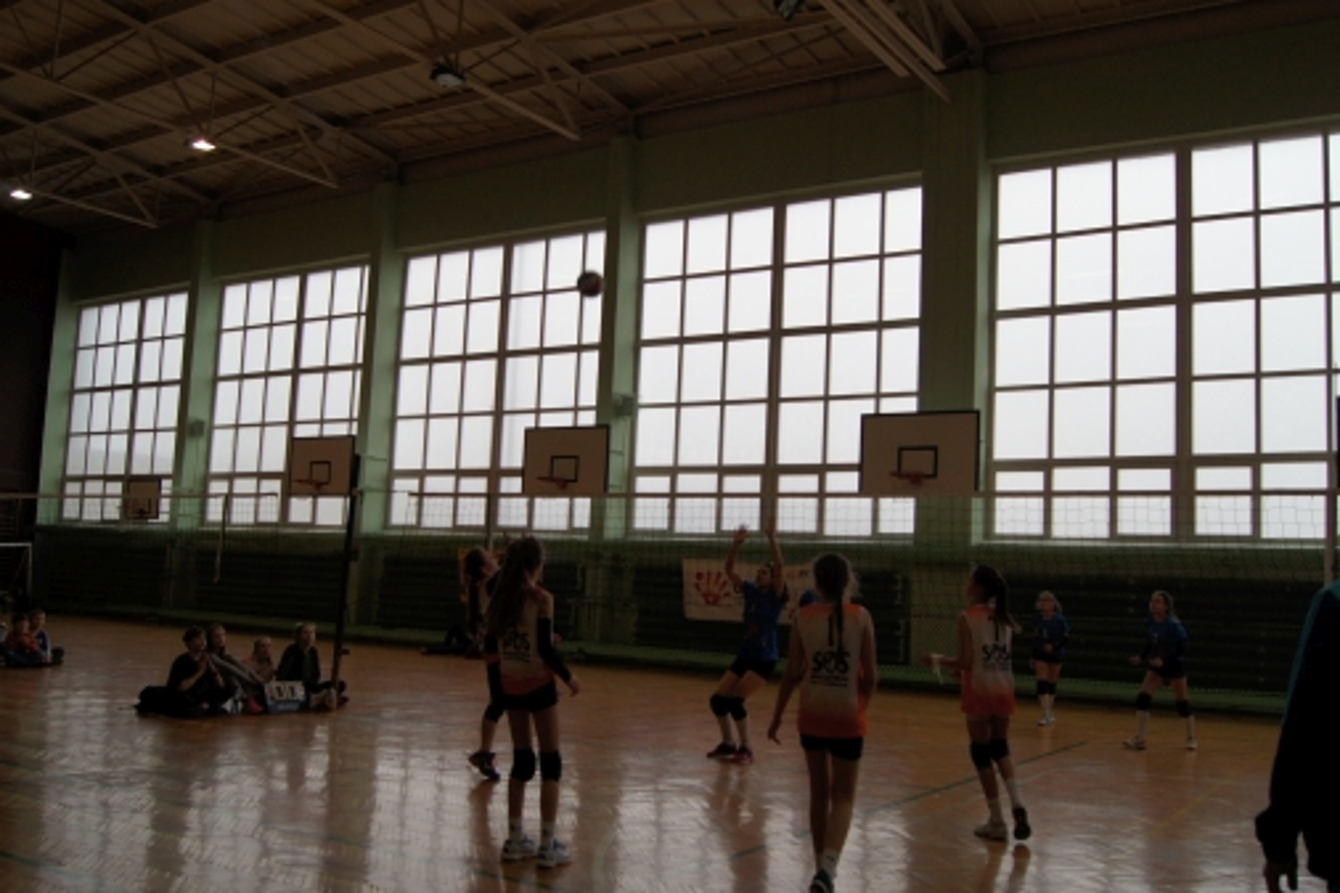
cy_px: 470
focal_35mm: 32
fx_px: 1191
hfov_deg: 58.7
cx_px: 694
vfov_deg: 41.1
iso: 200
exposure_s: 1/200
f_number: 4.5
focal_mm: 18
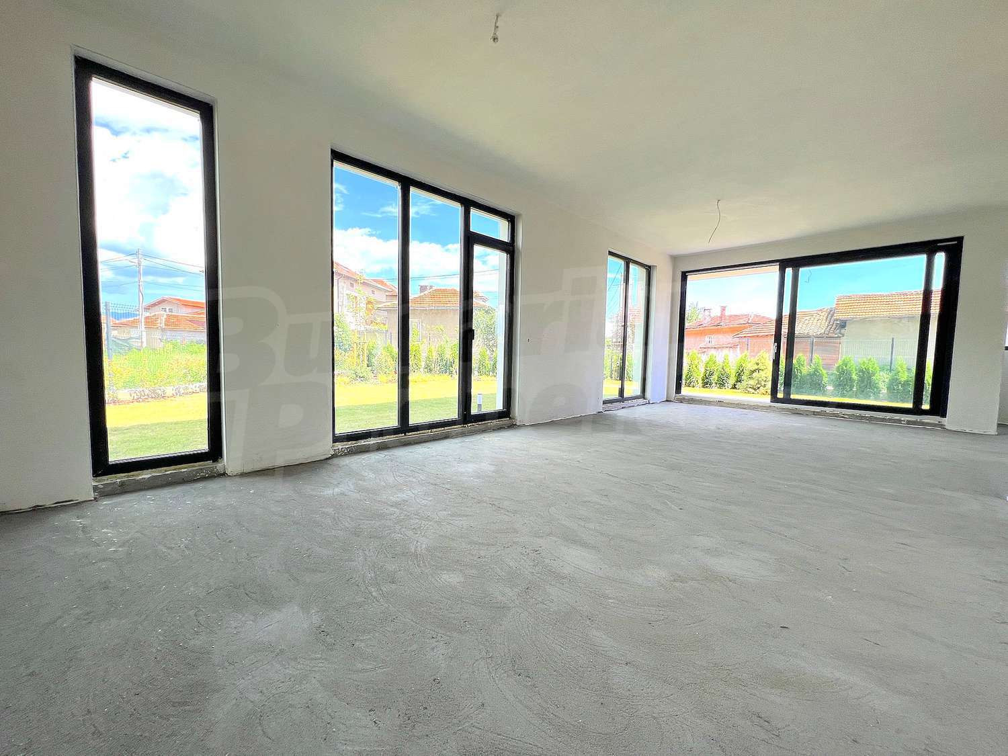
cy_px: 378
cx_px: 504
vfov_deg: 89.9
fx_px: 379
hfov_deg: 106.2
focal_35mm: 13
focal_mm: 1.57
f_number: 1.8
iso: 32
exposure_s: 1/246
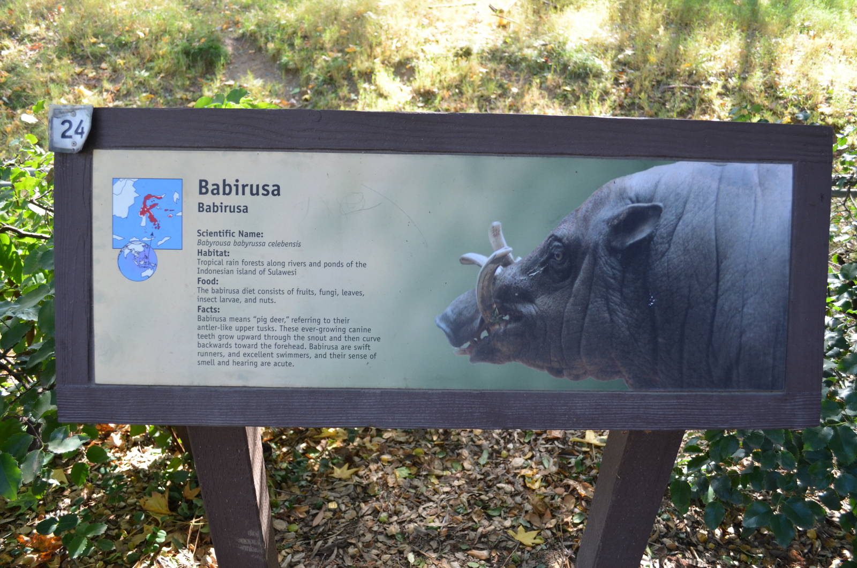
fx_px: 713
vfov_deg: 43.4
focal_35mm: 30
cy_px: 284
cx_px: 428
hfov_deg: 62.0
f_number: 5.6
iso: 400
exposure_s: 1/125
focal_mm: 20
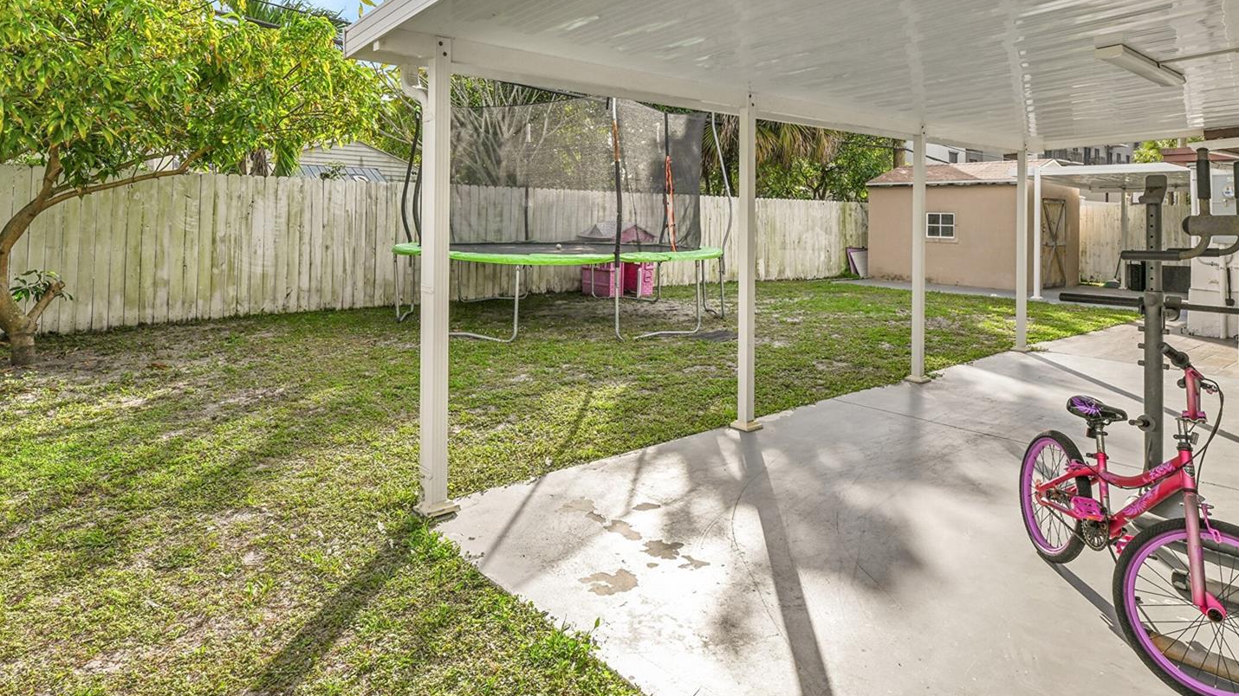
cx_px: 637
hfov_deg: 83.8
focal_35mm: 21
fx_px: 690
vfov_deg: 50.9
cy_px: 157
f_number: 10
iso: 80
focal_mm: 14
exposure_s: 1/100
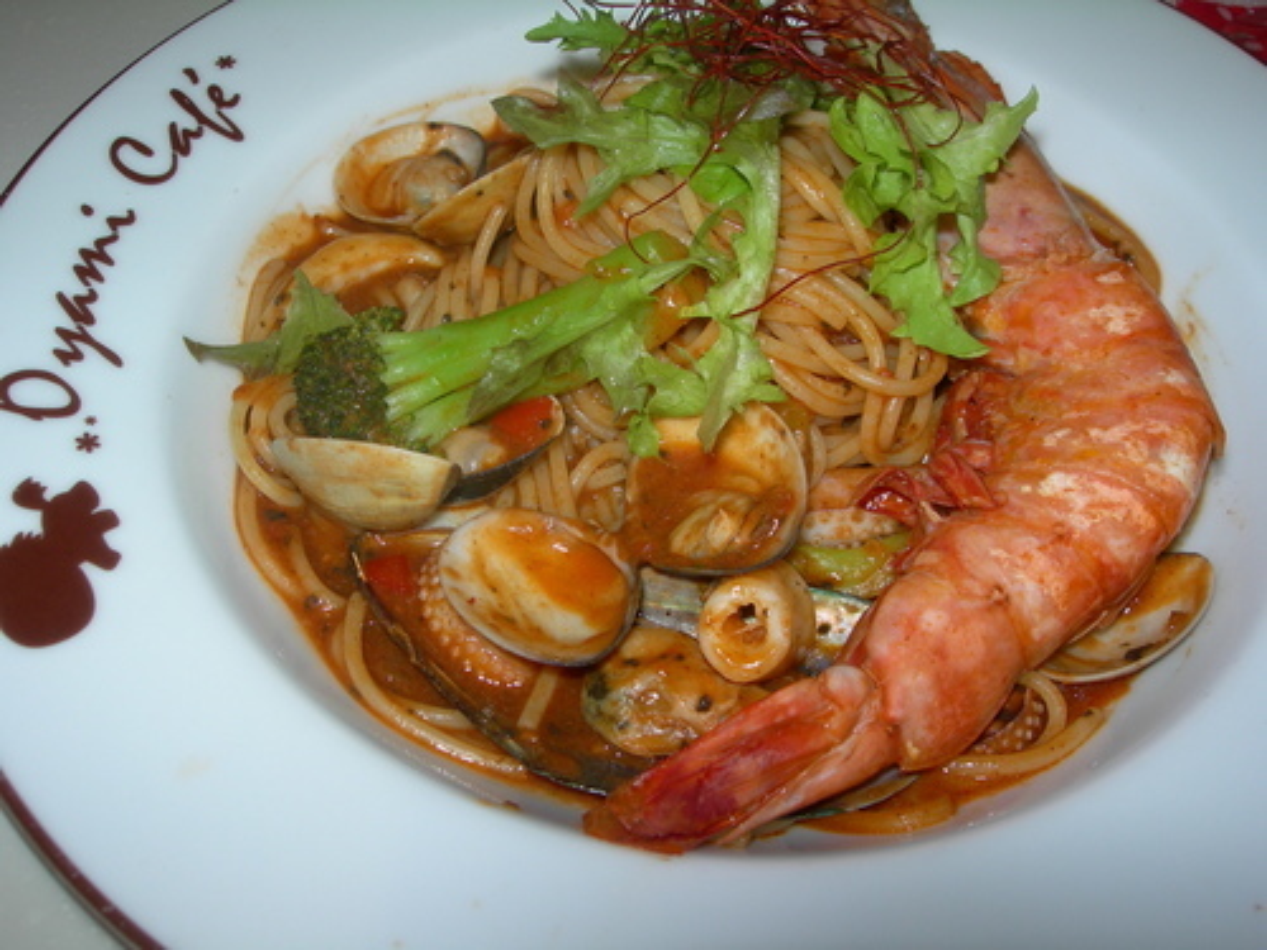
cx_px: 634
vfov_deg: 37.7
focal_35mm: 38
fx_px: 1391
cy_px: 475
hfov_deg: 49.0
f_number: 4.8
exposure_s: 1/60.1
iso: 50
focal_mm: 7.8
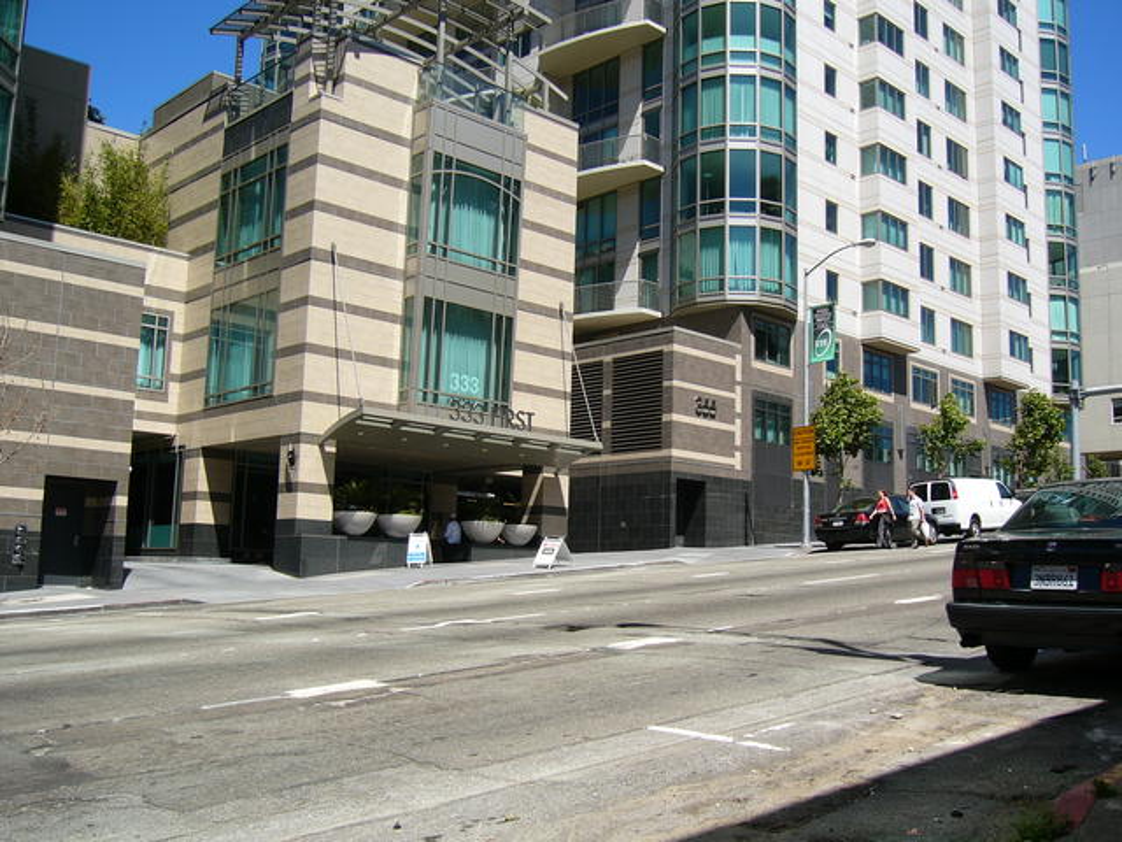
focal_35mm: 35
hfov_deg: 52.6
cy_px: 421
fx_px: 1134
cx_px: 561
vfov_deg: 40.7
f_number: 8
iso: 50
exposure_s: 1/125
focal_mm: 5.8
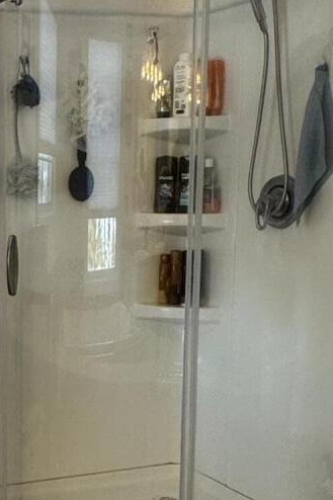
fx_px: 819
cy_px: 311
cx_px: -78
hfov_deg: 21.2
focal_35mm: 59
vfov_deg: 33.8
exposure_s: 1/120
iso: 200
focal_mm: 2.22
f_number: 2.2
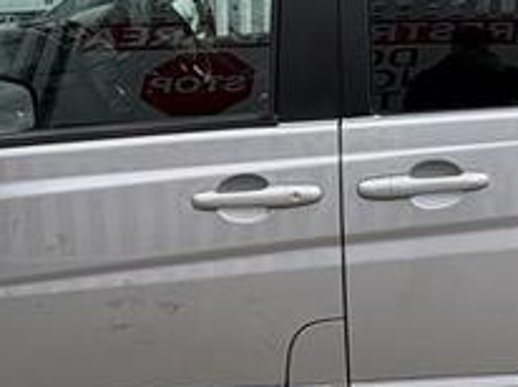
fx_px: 912
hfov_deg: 30.7
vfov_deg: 23.3
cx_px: 435
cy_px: 33
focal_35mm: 61
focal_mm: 2.22
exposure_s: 1/462
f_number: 2.2
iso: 40
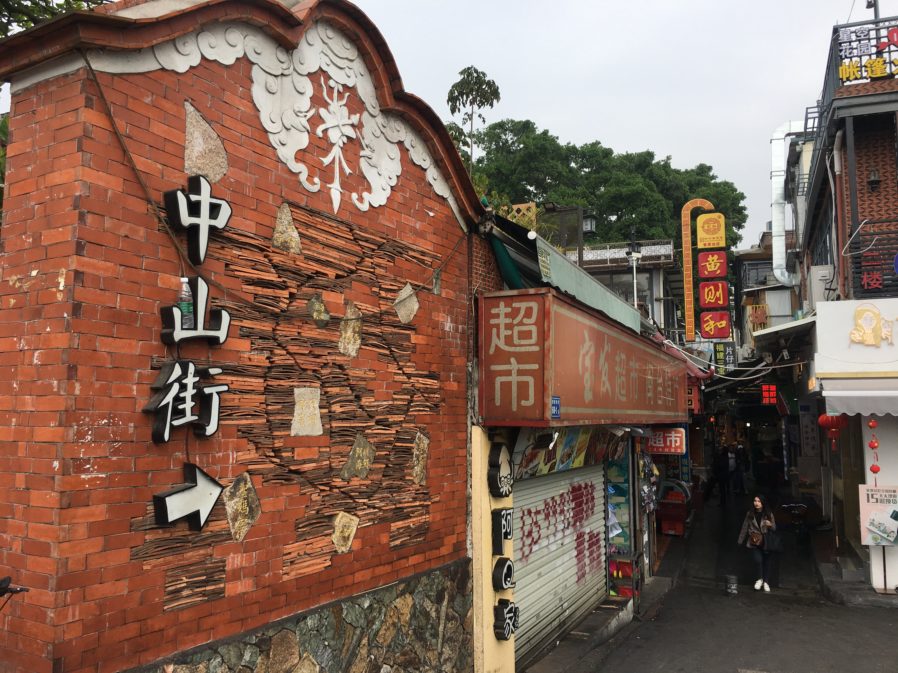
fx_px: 752
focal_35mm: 29
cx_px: 449
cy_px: 336
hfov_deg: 61.7
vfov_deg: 48.2
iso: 25
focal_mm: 4.15
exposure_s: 1/793
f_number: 2.2
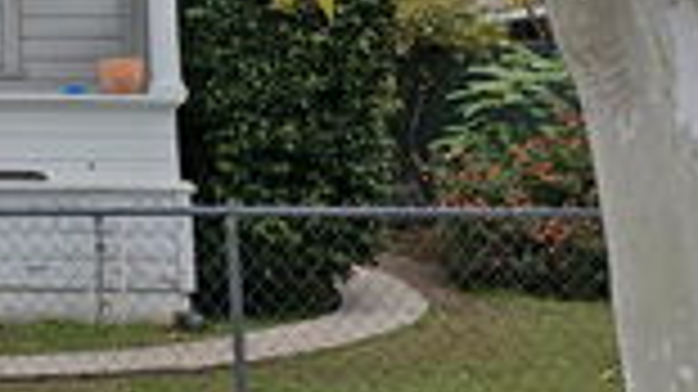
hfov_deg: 23.3
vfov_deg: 13.3
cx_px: -158
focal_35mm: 83
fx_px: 1535
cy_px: -288
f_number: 1.7
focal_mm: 6.3
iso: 12
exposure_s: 1/120
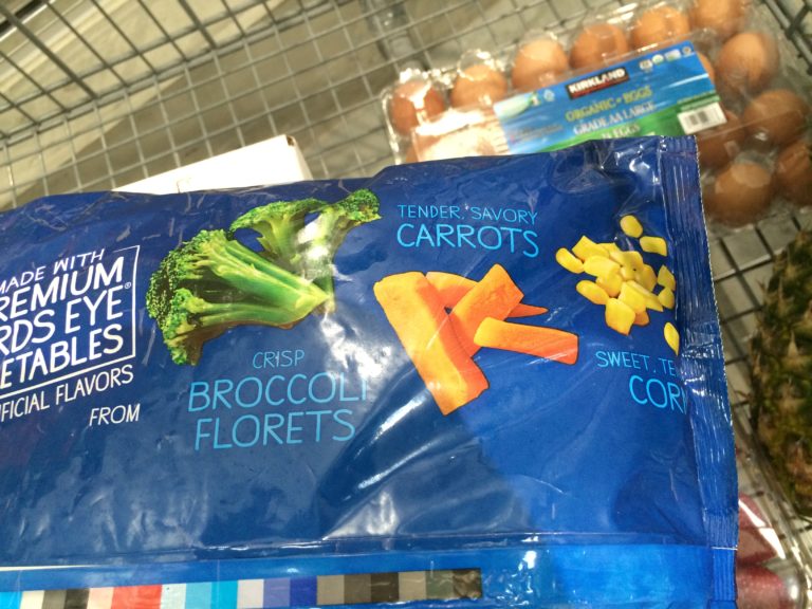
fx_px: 680
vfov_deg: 48.2
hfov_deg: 61.7
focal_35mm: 29
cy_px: 304
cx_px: 406
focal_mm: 4.15
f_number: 2.2
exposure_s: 1/33
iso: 200
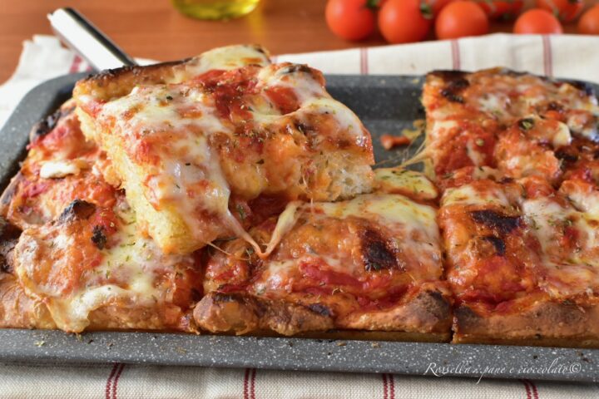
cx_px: 300
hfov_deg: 37.9
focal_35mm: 52
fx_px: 873
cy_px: 200
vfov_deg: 25.8
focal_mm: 35
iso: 1000
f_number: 5.6
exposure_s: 1/8
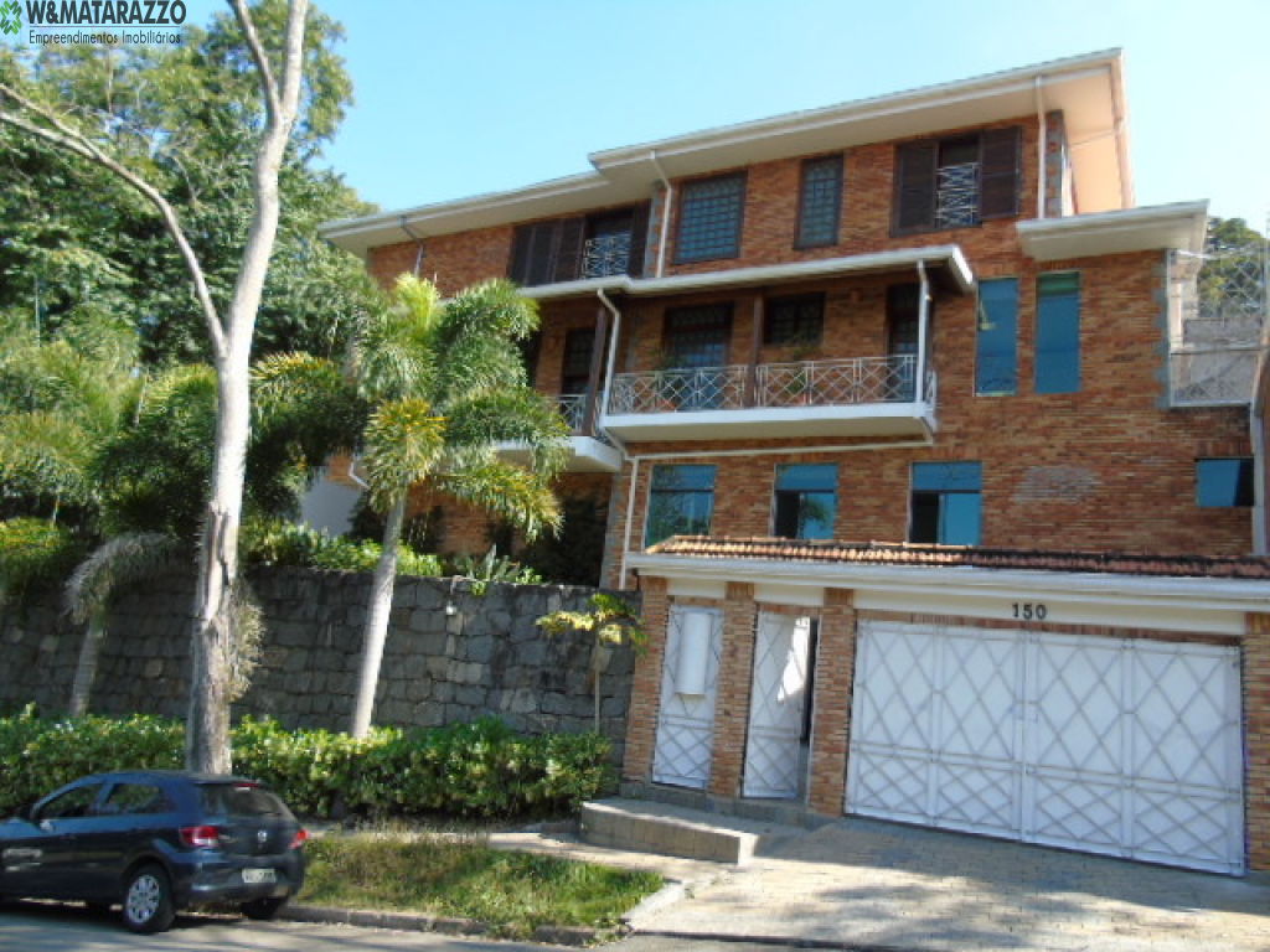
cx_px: 635
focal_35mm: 25
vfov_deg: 54.9
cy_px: 476
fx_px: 917
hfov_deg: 69.4
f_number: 3.4
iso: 80
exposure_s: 1/200
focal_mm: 4.4
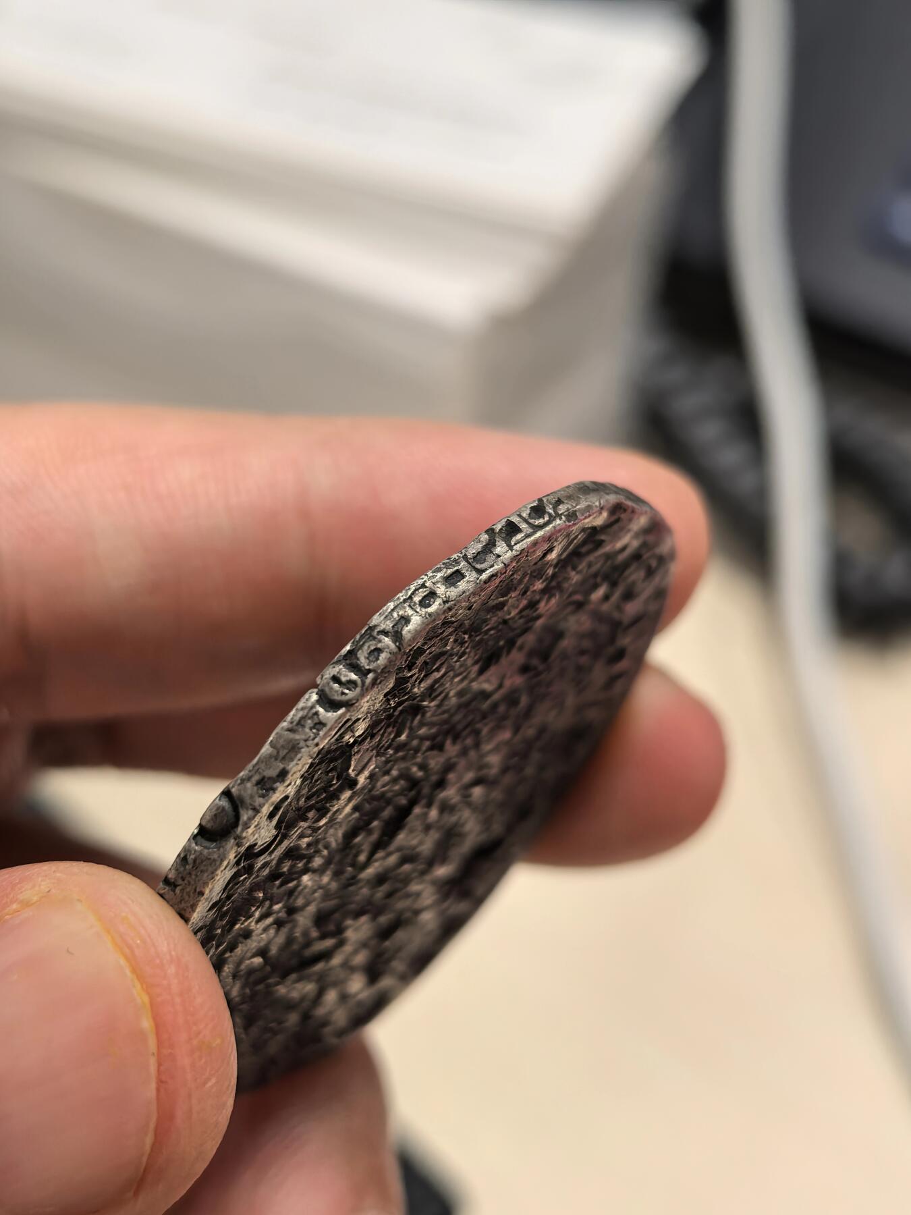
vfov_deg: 35.5
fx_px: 1895
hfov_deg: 27.0
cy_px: 608
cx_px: 456
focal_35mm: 54
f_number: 2
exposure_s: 1/100
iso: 320
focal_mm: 6.98
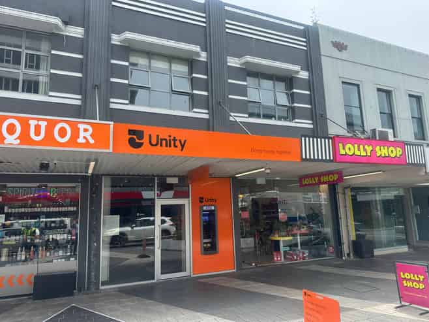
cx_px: 214
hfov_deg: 71.6
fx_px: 297
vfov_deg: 56.8
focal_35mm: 24
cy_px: 161
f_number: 1.78
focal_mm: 6.86
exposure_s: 1/1751
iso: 80
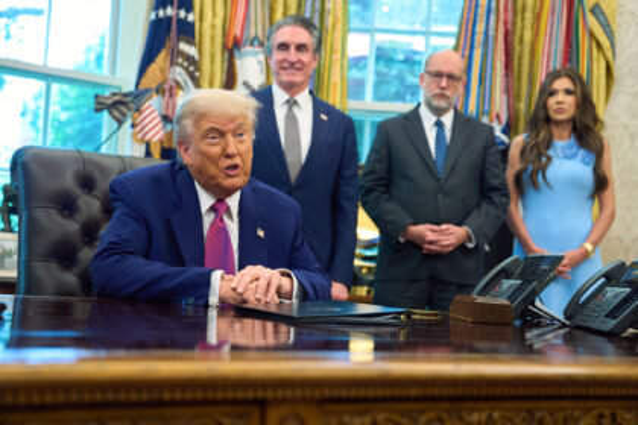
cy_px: 212
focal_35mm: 51
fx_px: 904
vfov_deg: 26.5
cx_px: 319
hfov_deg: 38.9
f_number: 2.8
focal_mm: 51
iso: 2000
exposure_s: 1/320
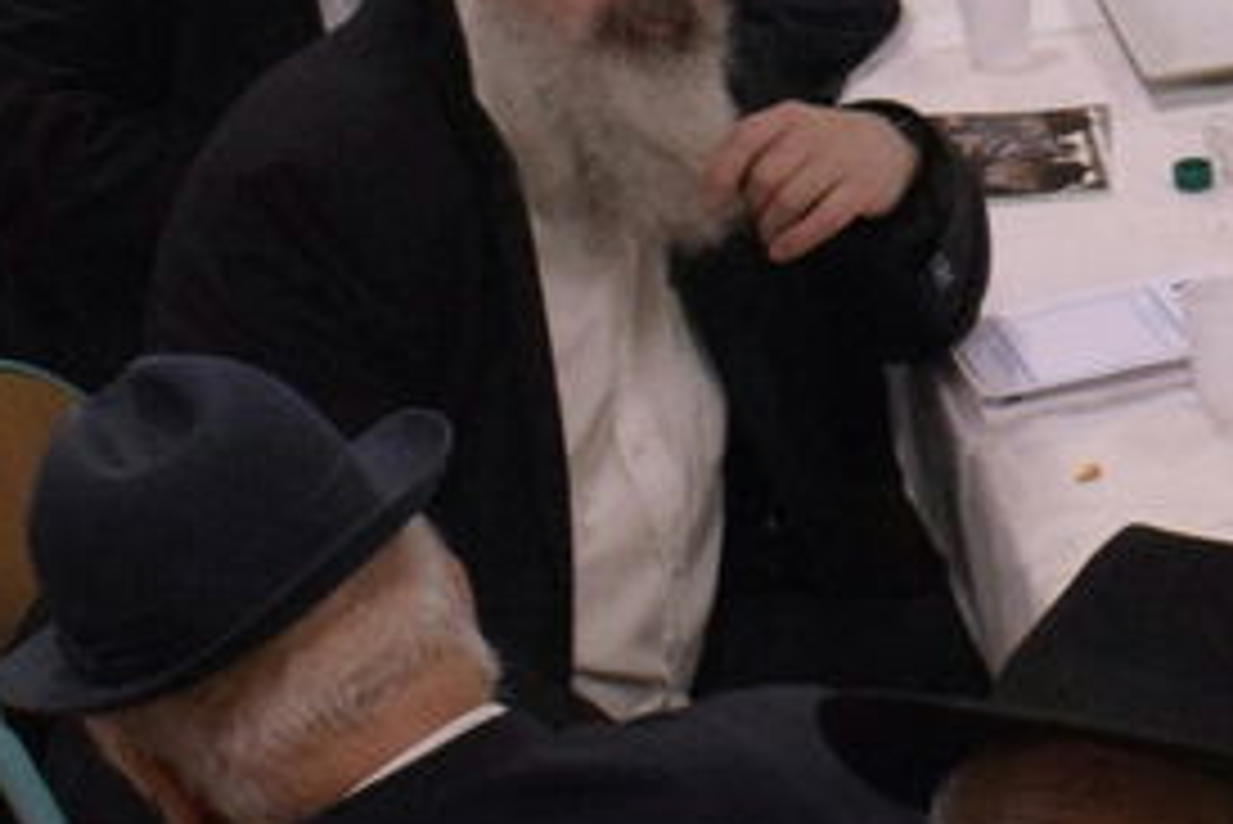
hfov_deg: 10.7
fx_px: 6305
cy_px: -178
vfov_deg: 7.4
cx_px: 1904
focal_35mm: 184
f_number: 5.6
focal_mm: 24
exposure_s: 1/160
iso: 2800
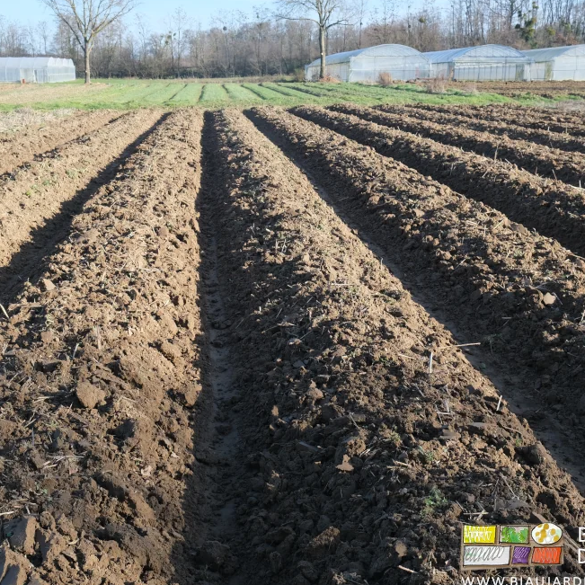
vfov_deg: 36.1
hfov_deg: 36.1
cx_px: 282
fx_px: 899
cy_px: 293
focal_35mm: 47
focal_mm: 24.3
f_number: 6.4
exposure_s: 1/280
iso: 320
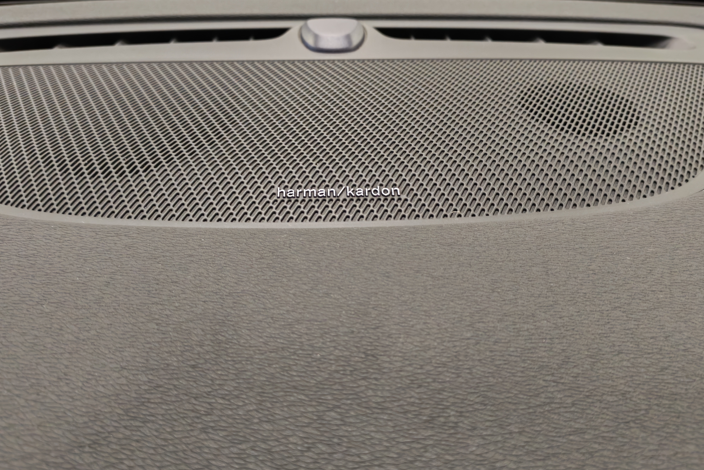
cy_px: 202
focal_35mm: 32
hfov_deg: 58.7
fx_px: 626
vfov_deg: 41.0
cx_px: 346
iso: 847
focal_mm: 6.12
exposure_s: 1/50
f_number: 1.9
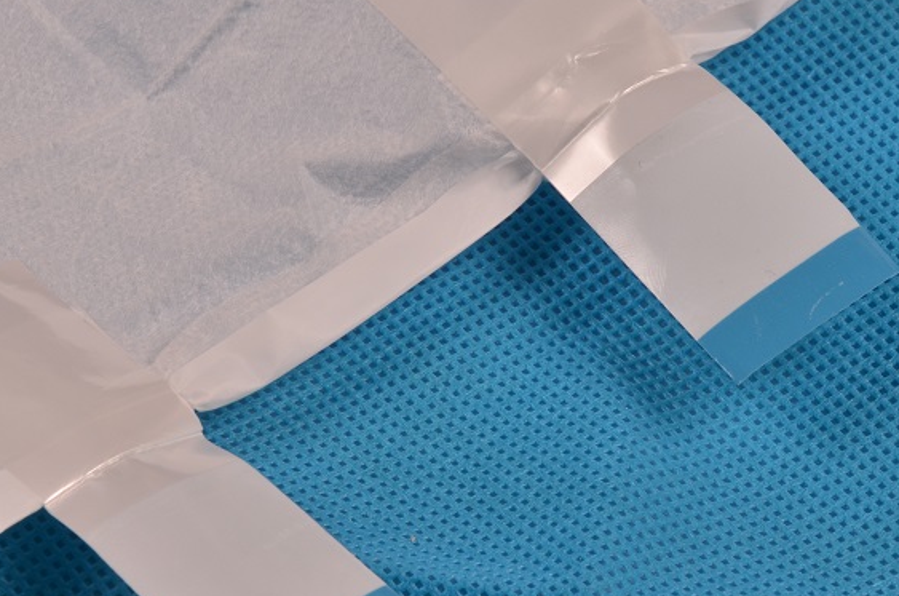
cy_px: 329
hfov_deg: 8.4
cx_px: 385
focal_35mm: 245
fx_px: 6106
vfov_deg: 5.6
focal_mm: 92
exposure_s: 1/125
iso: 100
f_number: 13
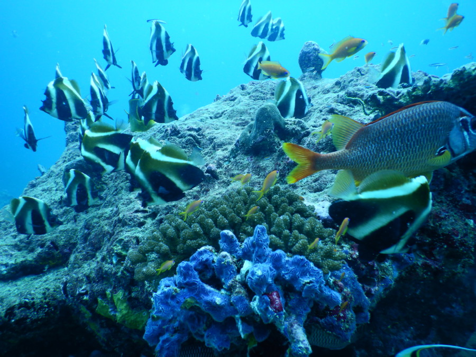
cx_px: 238
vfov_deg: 56.8
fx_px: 330
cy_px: 178
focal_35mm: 24
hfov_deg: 71.6
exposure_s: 1/60
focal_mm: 4.3
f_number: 2.8
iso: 125
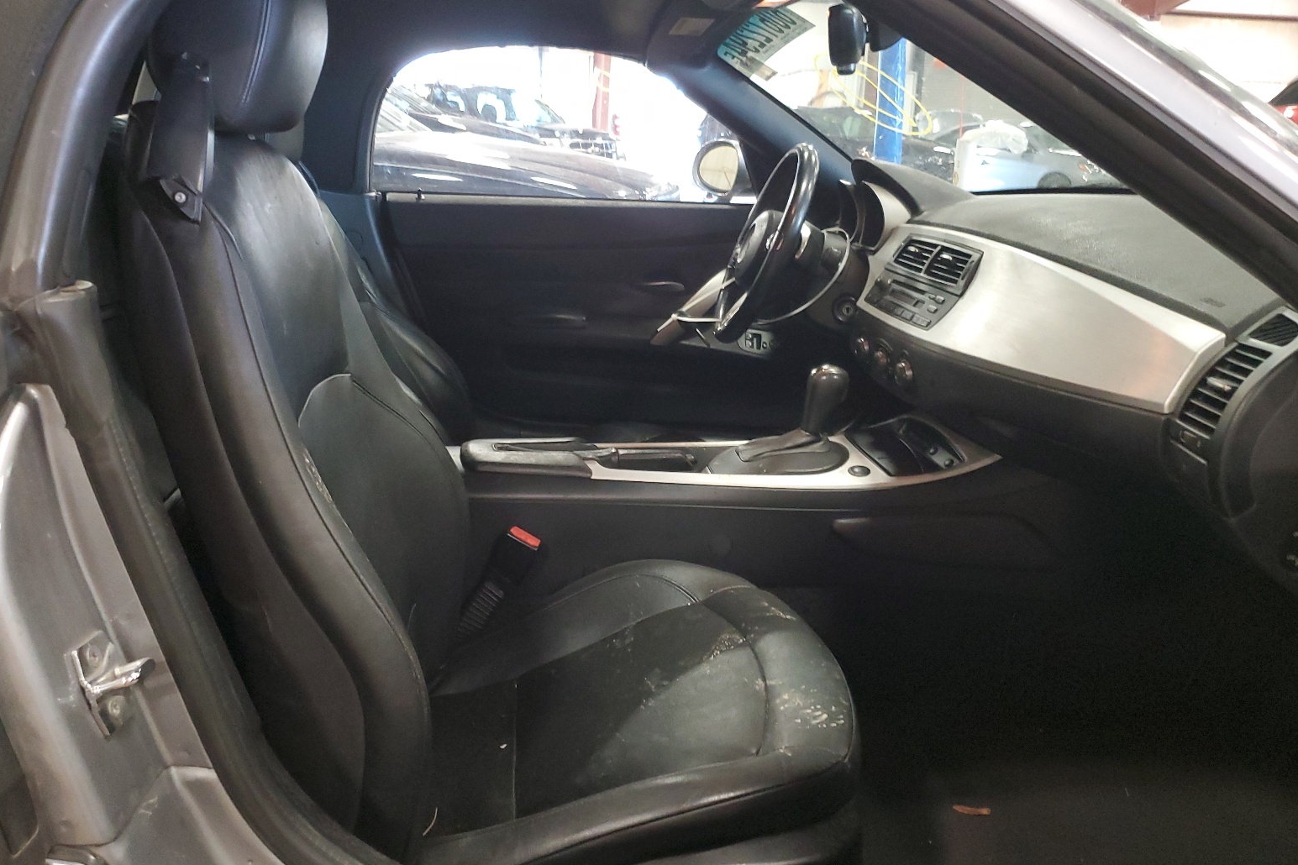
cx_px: 644
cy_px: 403
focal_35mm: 28
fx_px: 1009
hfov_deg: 65.5
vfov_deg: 46.4
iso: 301
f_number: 1.5
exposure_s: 1/20
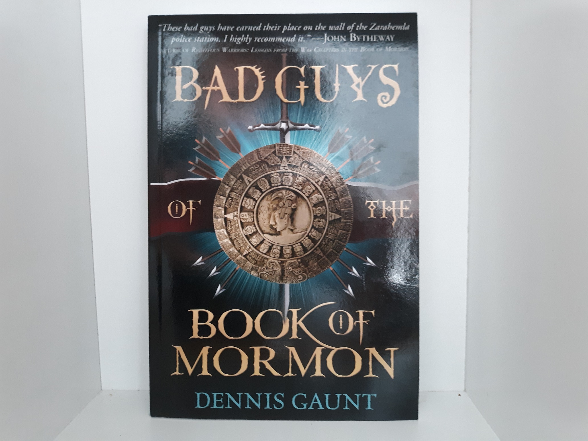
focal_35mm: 28
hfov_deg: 63.4
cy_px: 220
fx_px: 476
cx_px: 294
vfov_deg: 49.7
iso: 320
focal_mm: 3.7
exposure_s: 1/24
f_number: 1.7
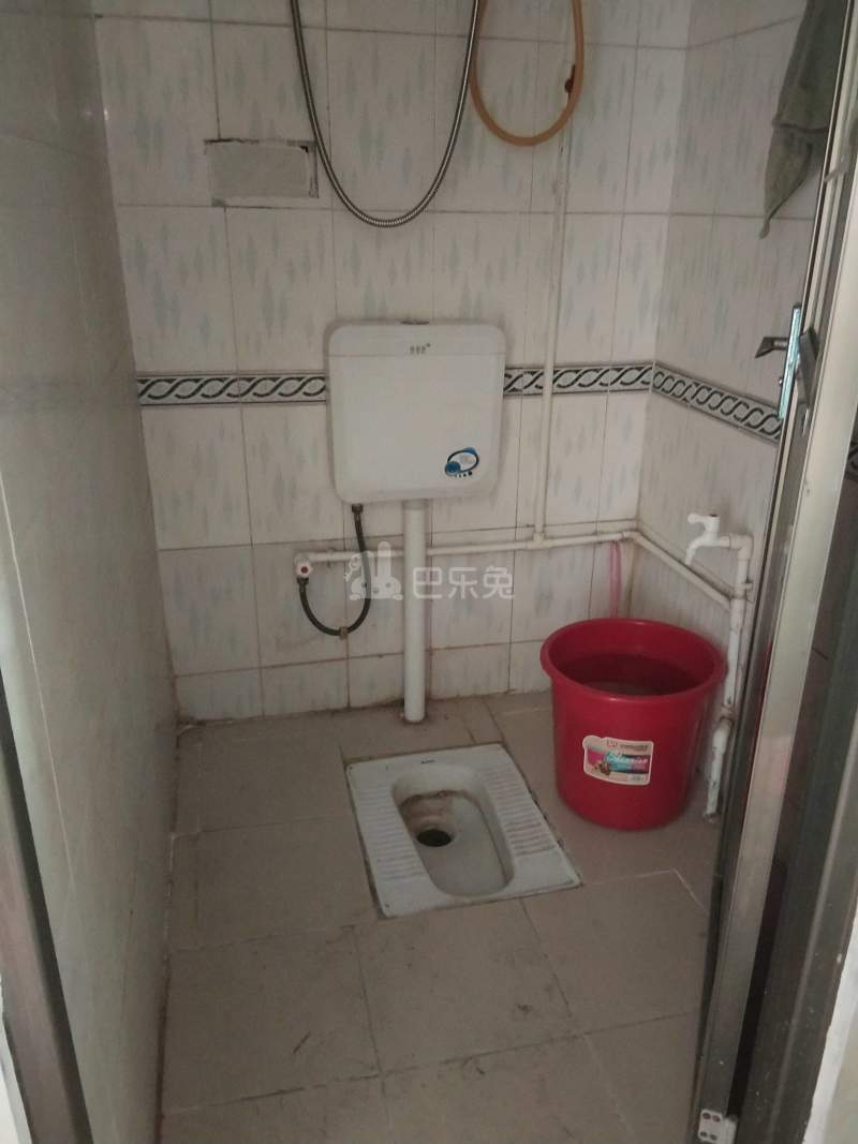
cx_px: 429
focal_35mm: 31
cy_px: 572
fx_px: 1025
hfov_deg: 45.4
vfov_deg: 58.4
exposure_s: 1/14.3
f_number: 2.2
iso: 2000
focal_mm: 3.69
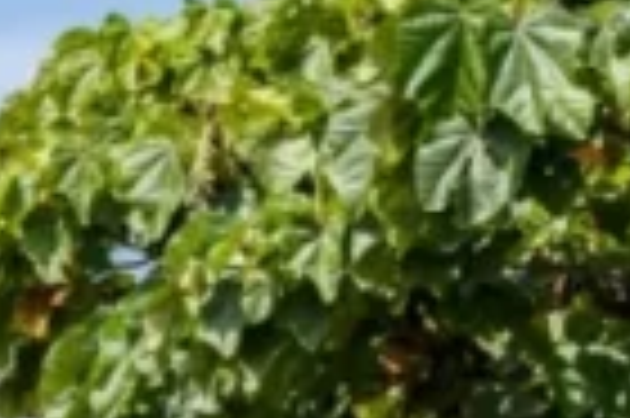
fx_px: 6415
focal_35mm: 367
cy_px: 593
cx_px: -1341
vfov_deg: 3.7
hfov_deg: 5.3
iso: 500
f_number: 7
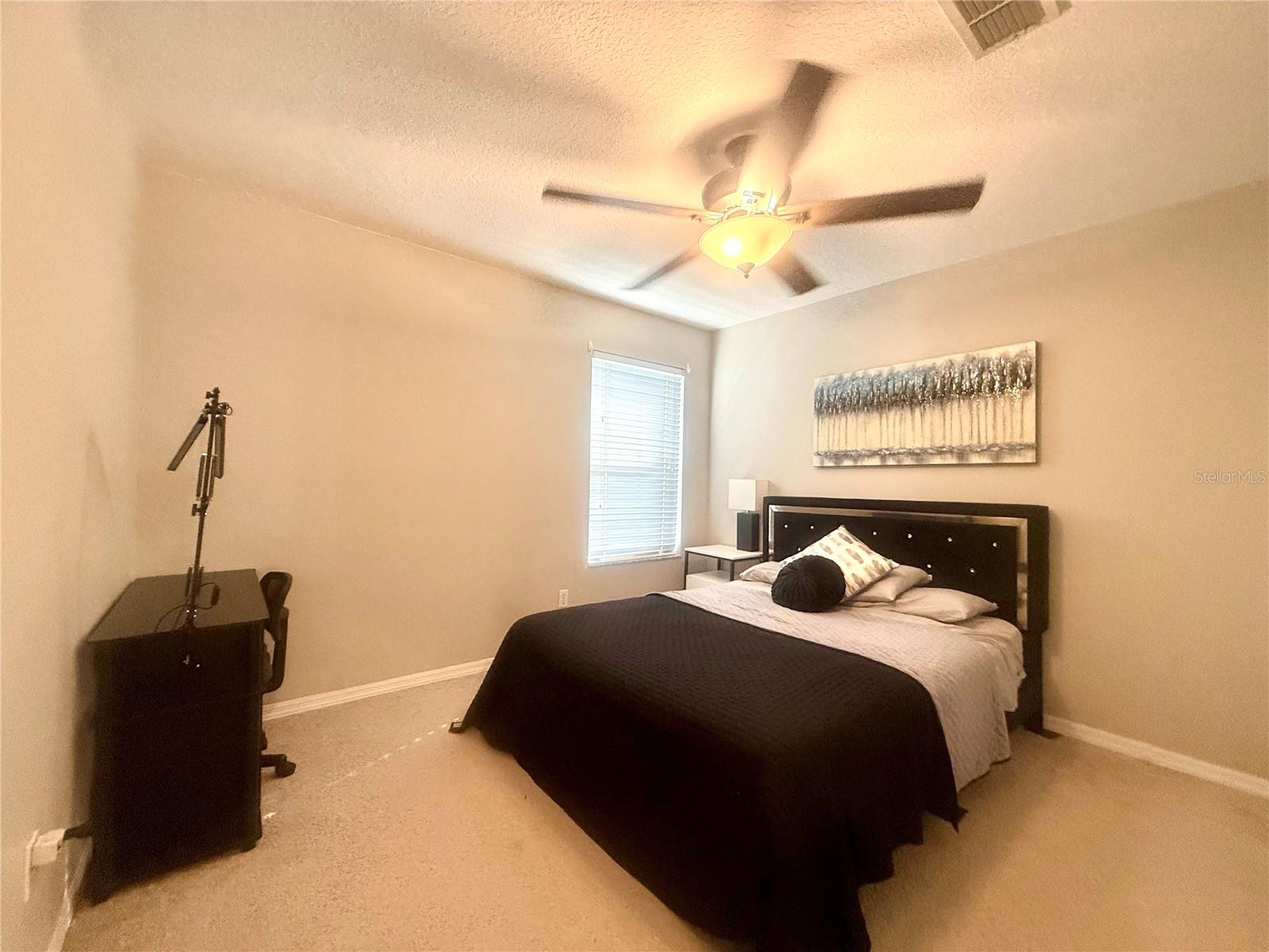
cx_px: 634
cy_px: 476
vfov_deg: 85.7
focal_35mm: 14
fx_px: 513
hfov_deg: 102.1
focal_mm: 2.22
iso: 320
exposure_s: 1/60
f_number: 2.2
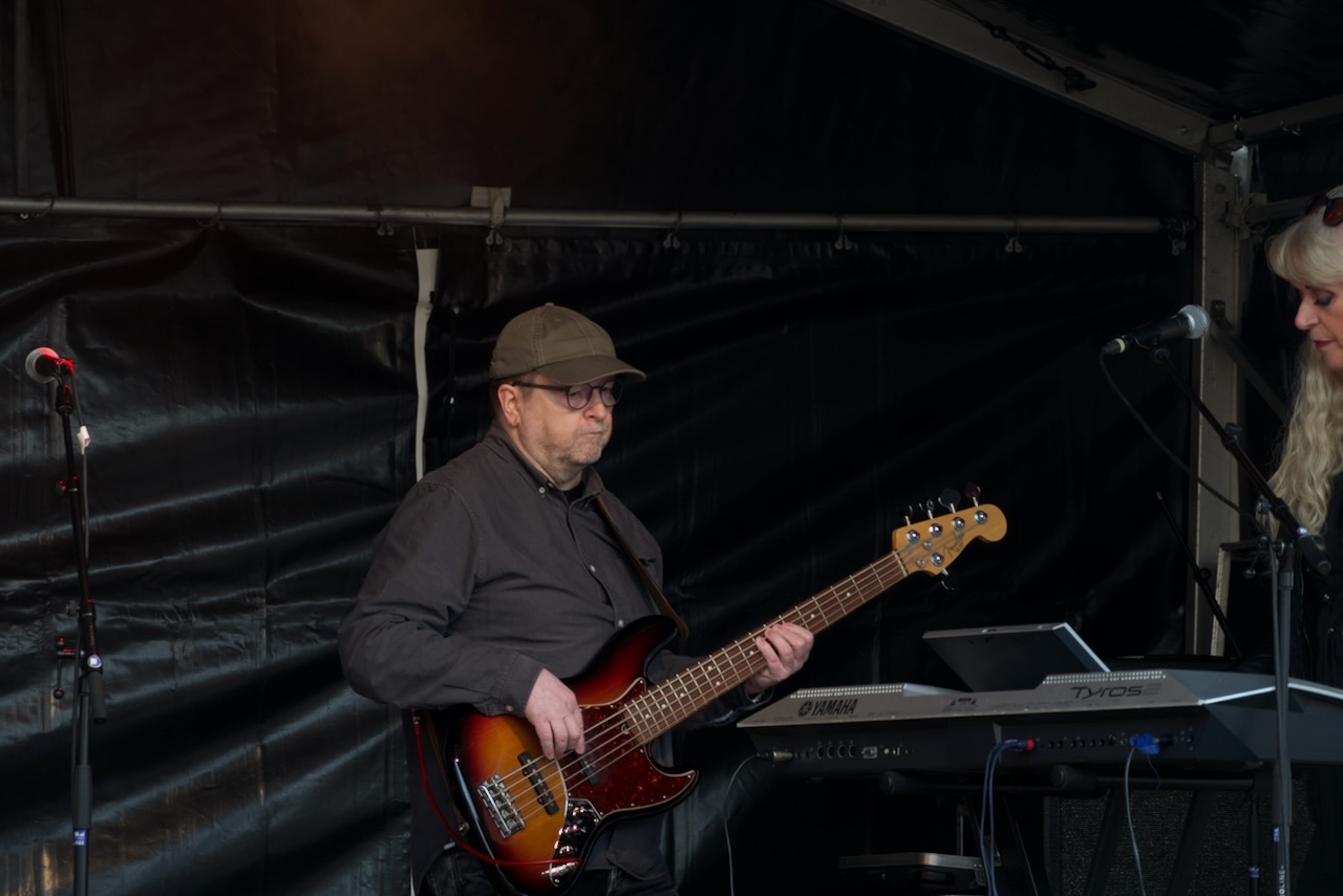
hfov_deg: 11.2
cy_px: 448
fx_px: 6865
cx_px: 672
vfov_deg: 7.5
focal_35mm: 184
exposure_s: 1/80
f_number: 4
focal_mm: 67.46
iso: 100
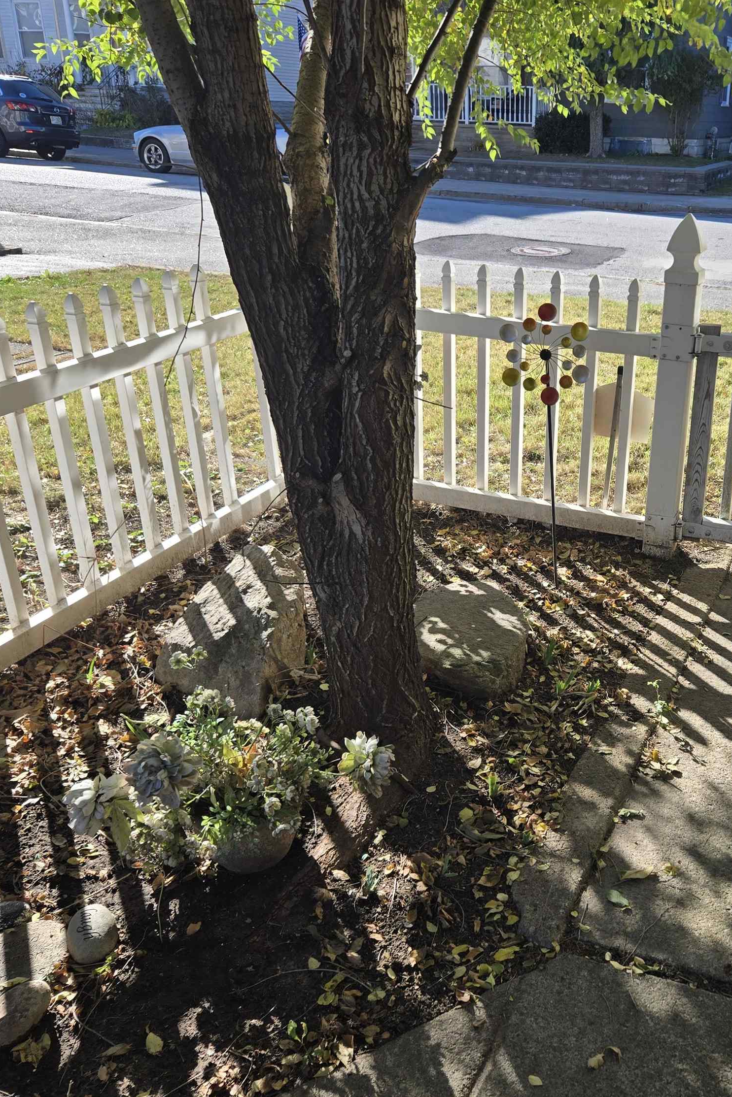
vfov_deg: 57.2
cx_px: 565
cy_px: 566
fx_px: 1006
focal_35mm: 33
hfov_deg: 38.7
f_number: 1.8
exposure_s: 1/1024
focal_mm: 5.4
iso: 25
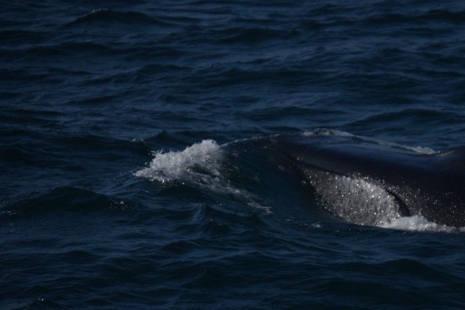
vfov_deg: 3.5
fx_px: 5089
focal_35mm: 394
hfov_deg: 5.2
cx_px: 304
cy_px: 198
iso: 200
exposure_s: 1/4000
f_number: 5.6
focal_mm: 200
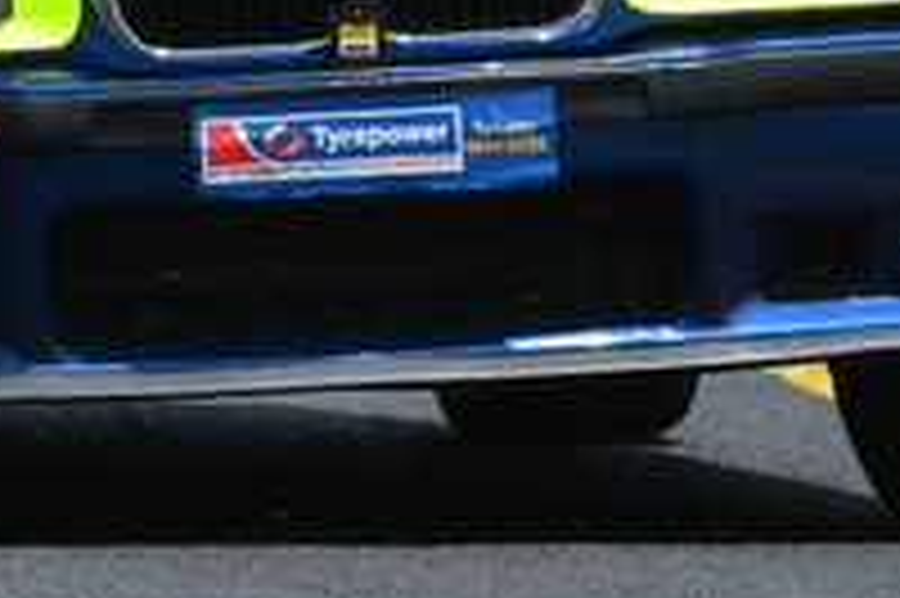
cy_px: -585
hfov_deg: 0.9
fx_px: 57027
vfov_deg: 0.6
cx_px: -36
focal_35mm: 2283
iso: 640
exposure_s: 1/640
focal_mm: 380
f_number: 14
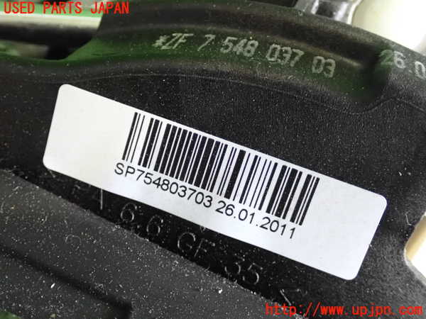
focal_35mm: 47
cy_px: 160
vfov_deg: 30.9
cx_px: 213
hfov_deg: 40.4
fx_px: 578
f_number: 3.1
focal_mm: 8.4
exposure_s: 1/60
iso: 1600
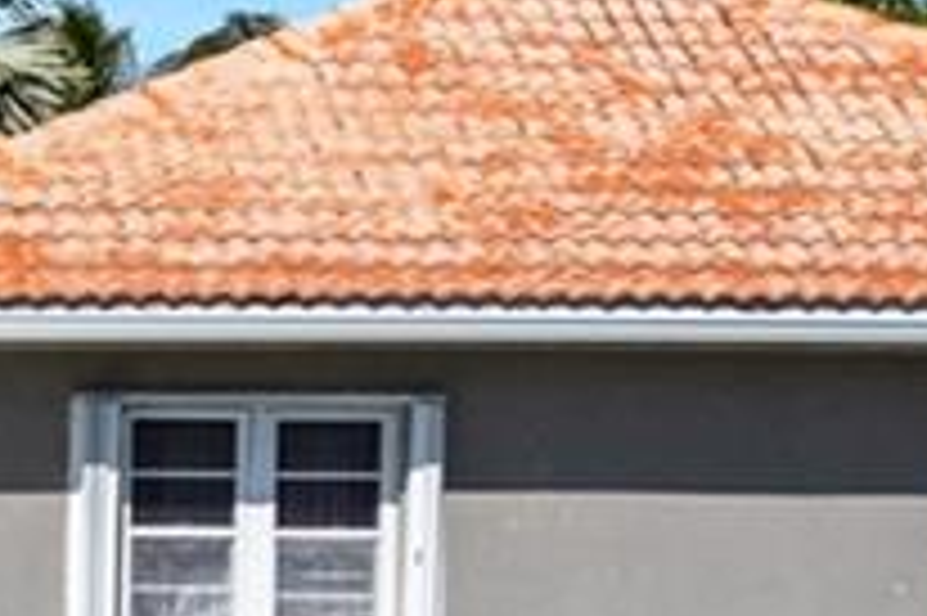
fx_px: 4400
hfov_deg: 11.5
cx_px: -454
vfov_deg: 7.9
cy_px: 731
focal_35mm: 171
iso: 100
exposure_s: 1/3200
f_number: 2.8
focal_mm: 8.38
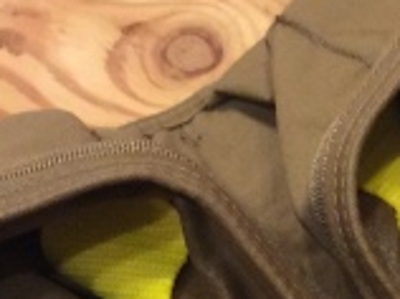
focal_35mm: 130
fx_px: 1500
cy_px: 334
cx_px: 329
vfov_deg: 11.2
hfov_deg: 15.1
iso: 250
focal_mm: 3.3
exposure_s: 1/24
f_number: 2.4
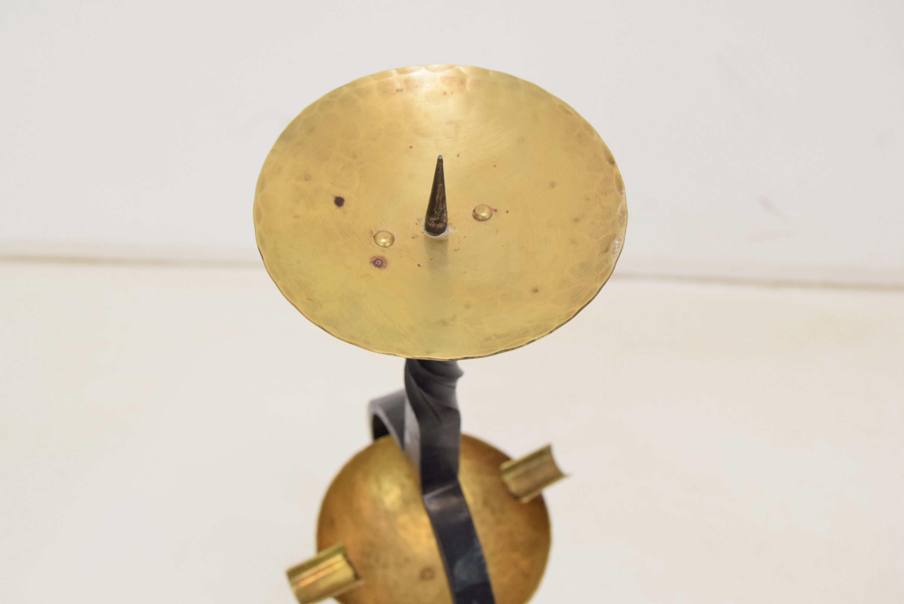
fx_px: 1206
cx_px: 452
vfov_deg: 28.1
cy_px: 302
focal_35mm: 48
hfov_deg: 41.1
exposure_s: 1/200
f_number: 7.1
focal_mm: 32
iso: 1600
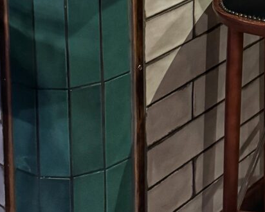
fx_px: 714
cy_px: -206
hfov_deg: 20.1
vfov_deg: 14.3
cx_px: 294
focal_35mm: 91
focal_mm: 6.76
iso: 500
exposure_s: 1/50
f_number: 1.78
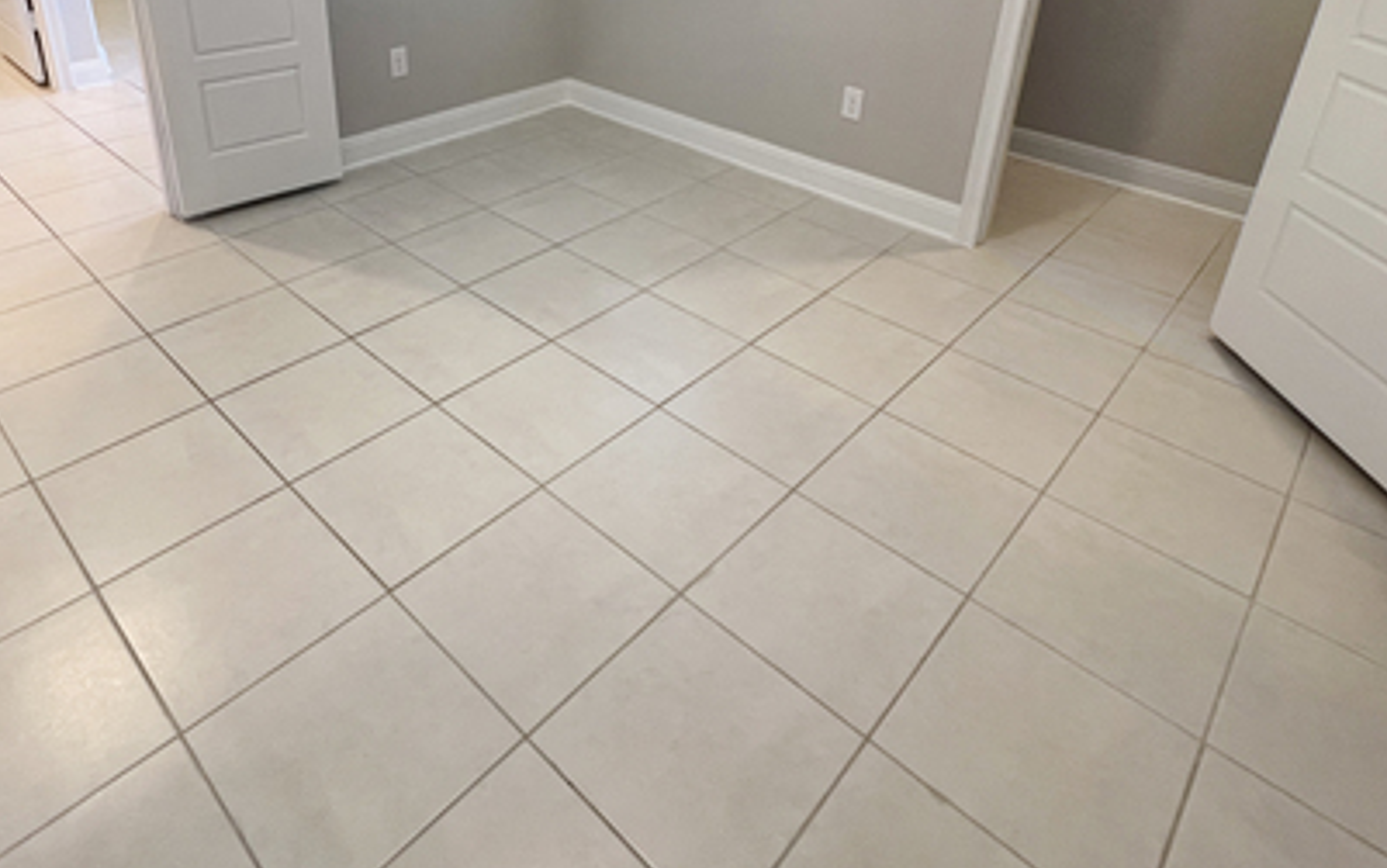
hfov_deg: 79.2
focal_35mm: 22
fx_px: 832
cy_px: 169
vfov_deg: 51.5
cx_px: 598
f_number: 1.8
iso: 200
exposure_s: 1/60
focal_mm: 1.57
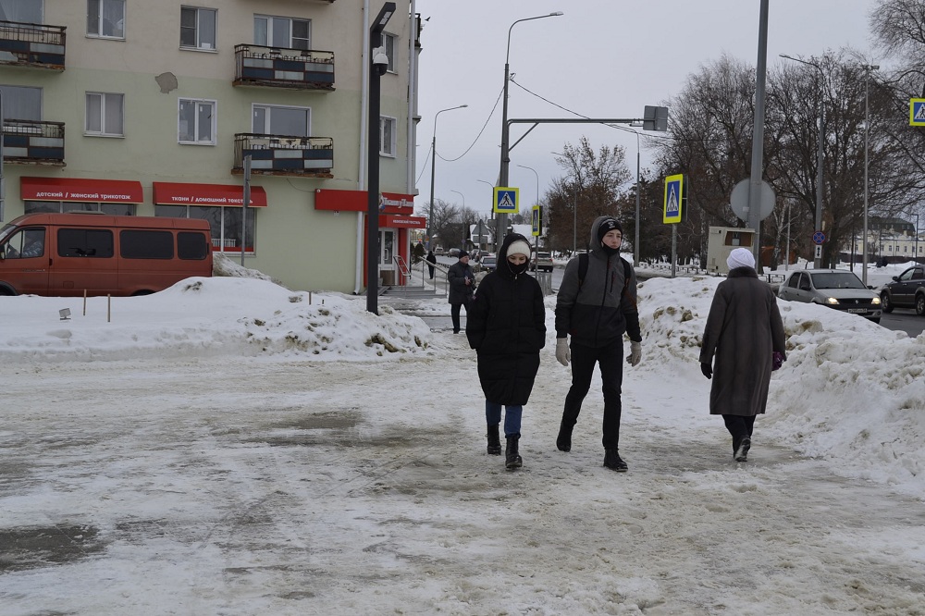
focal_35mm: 48
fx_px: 1233
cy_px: 308
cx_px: 462
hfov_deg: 41.1
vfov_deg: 28.1
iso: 100
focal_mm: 32
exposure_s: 1/160
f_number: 6.3
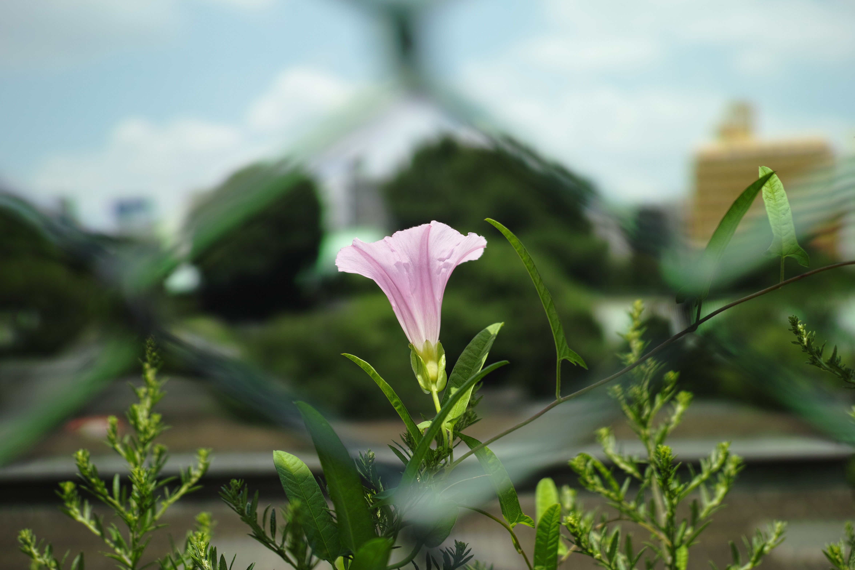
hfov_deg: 43.6
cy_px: 285
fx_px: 1069
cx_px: 428
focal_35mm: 45
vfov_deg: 29.9
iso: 100
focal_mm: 30
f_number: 2.8
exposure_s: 1/1250
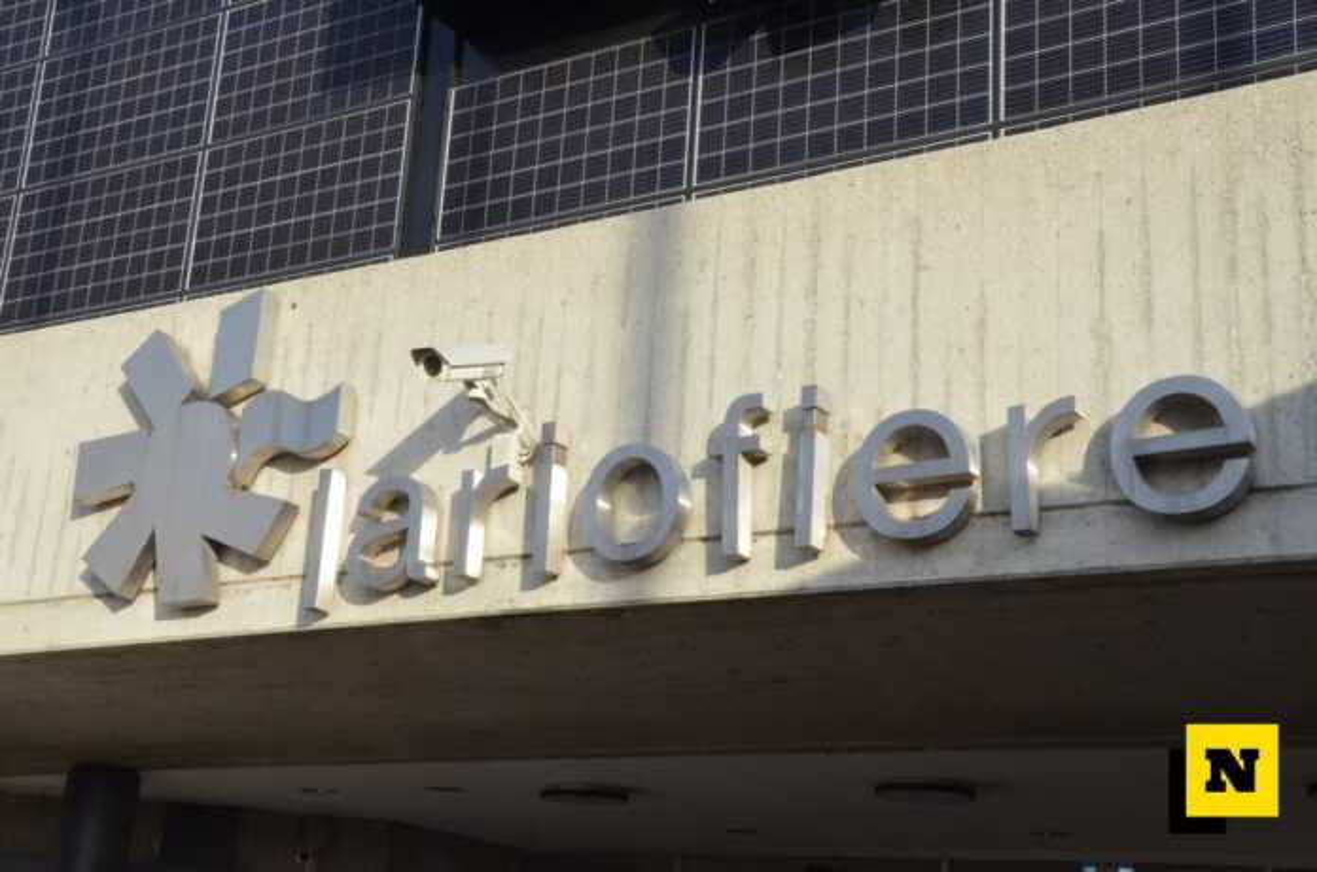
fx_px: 1752
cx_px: 658
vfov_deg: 28.0
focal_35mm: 48
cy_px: 436
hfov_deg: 41.2
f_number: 25
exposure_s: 1/200
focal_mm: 32
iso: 2000
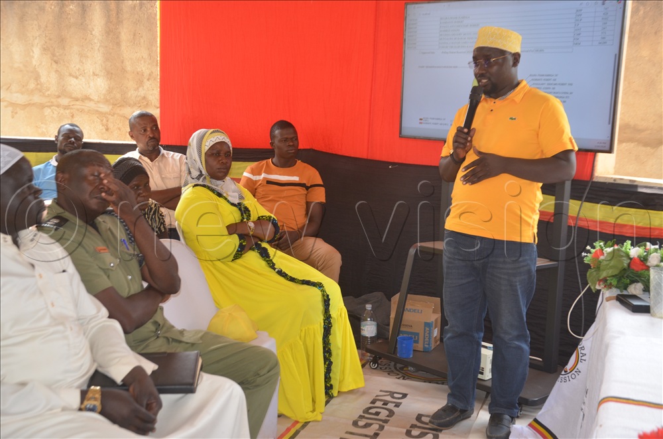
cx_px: 332
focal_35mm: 48
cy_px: 220
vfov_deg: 27.9
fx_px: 882
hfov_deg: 41.2
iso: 400
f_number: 4.2
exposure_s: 1/100
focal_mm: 32
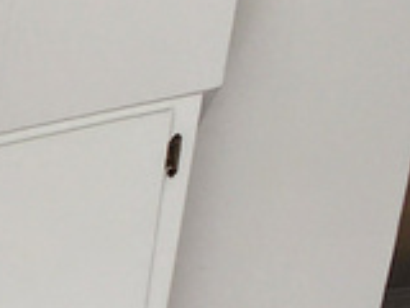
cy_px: 801
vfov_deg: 12.5
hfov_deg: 10.9
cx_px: -879
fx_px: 983
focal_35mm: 83
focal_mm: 2.2
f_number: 2.2
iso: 80
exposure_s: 1/60
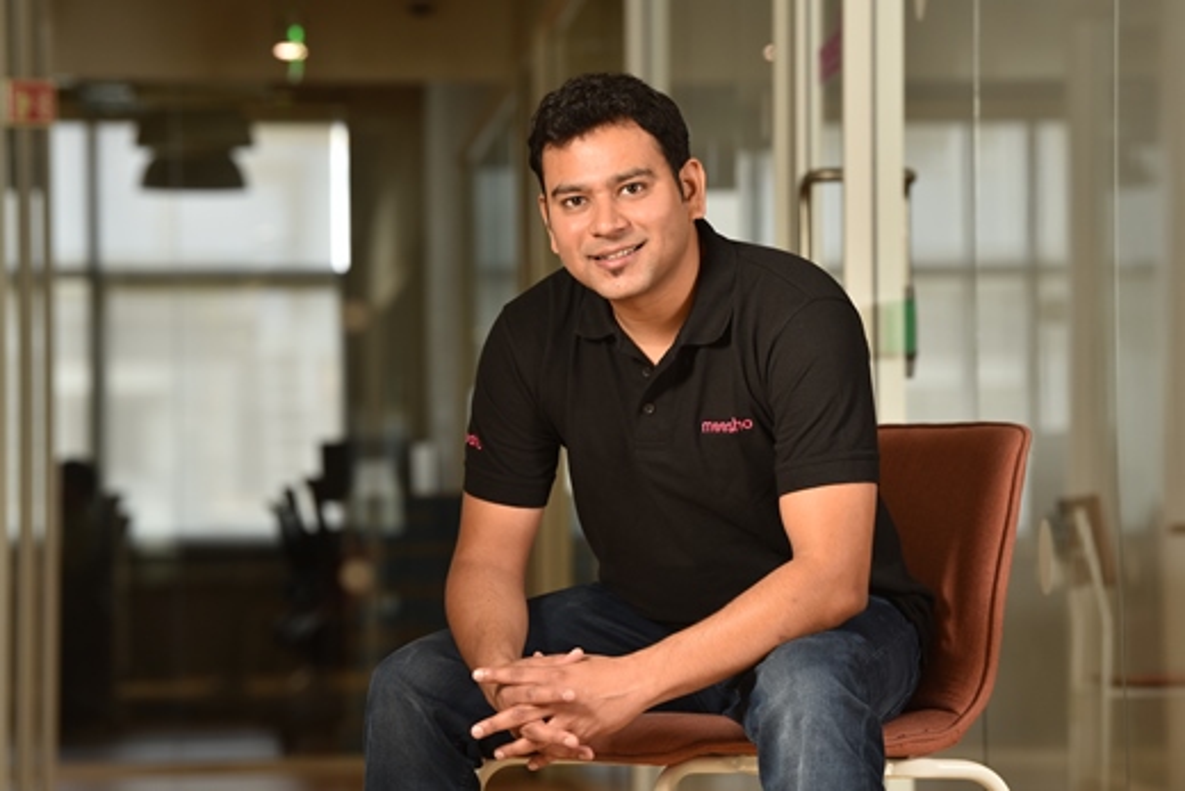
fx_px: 5103
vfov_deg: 8.9
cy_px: 396
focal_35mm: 155
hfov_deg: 13.2
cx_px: 592
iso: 250
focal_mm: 155
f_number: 5.6
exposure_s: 1/50
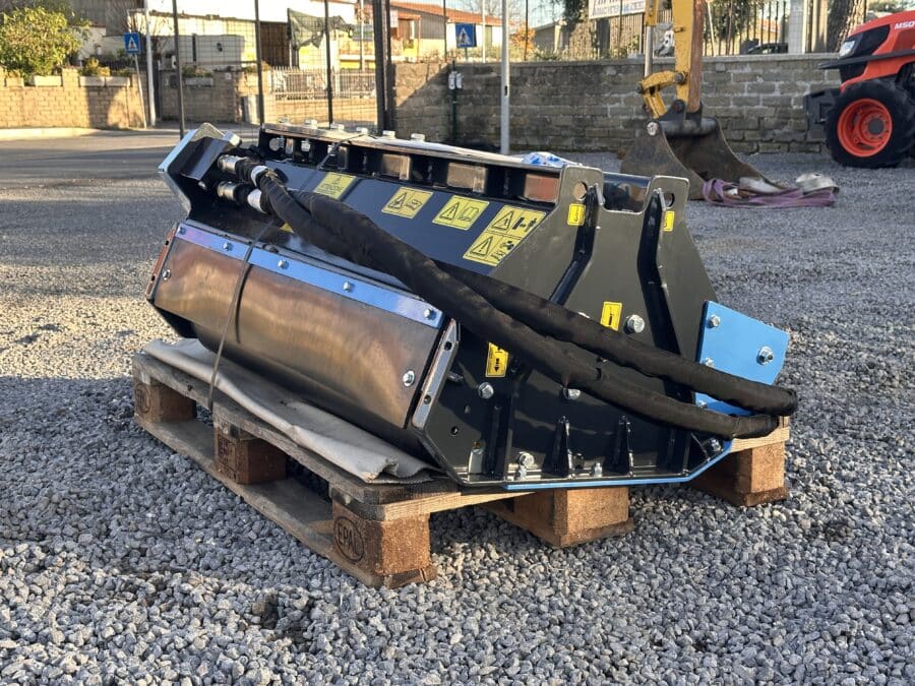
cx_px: 458
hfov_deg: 39.7
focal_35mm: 48
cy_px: 343
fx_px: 1269
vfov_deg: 30.3
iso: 64
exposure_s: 1/435
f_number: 1.78
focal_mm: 6.86
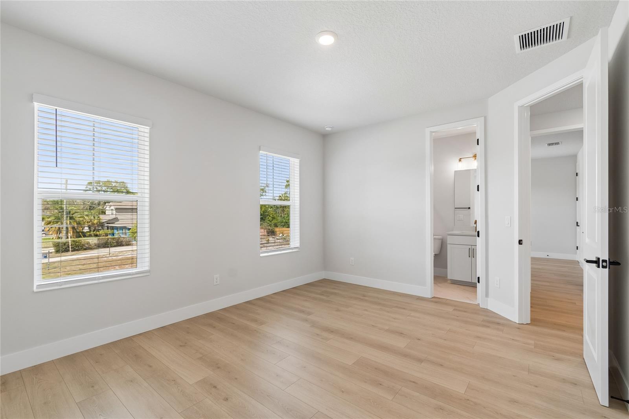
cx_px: 314
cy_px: 210
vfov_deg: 77.3
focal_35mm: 15
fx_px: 262
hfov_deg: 100.4
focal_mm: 10
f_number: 7.1
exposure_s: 1/10
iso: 100
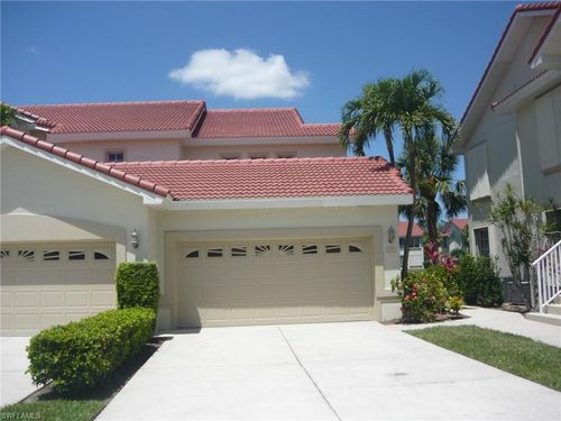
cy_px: 210
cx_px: 280
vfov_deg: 42.9
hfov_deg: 55.4
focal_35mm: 33
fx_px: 535
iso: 100
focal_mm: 5.5
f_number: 8
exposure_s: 1/250
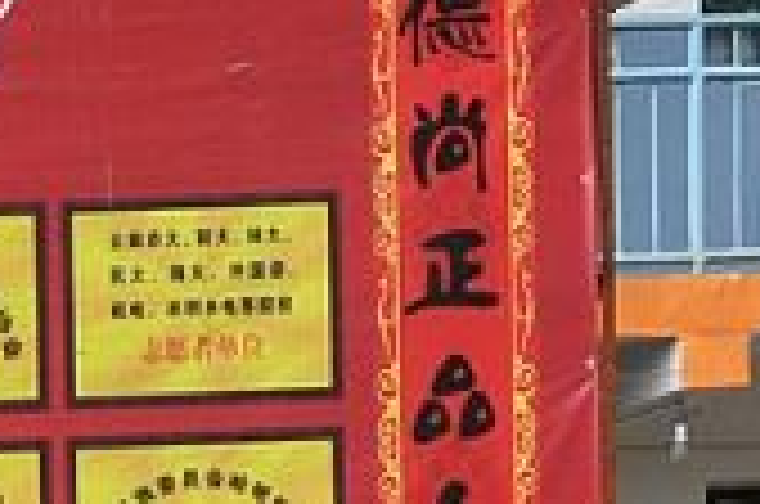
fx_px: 4046
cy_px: 1179
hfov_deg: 9.0
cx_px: -1435
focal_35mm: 192
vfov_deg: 6.8
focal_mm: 27
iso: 800
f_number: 18
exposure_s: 1/200
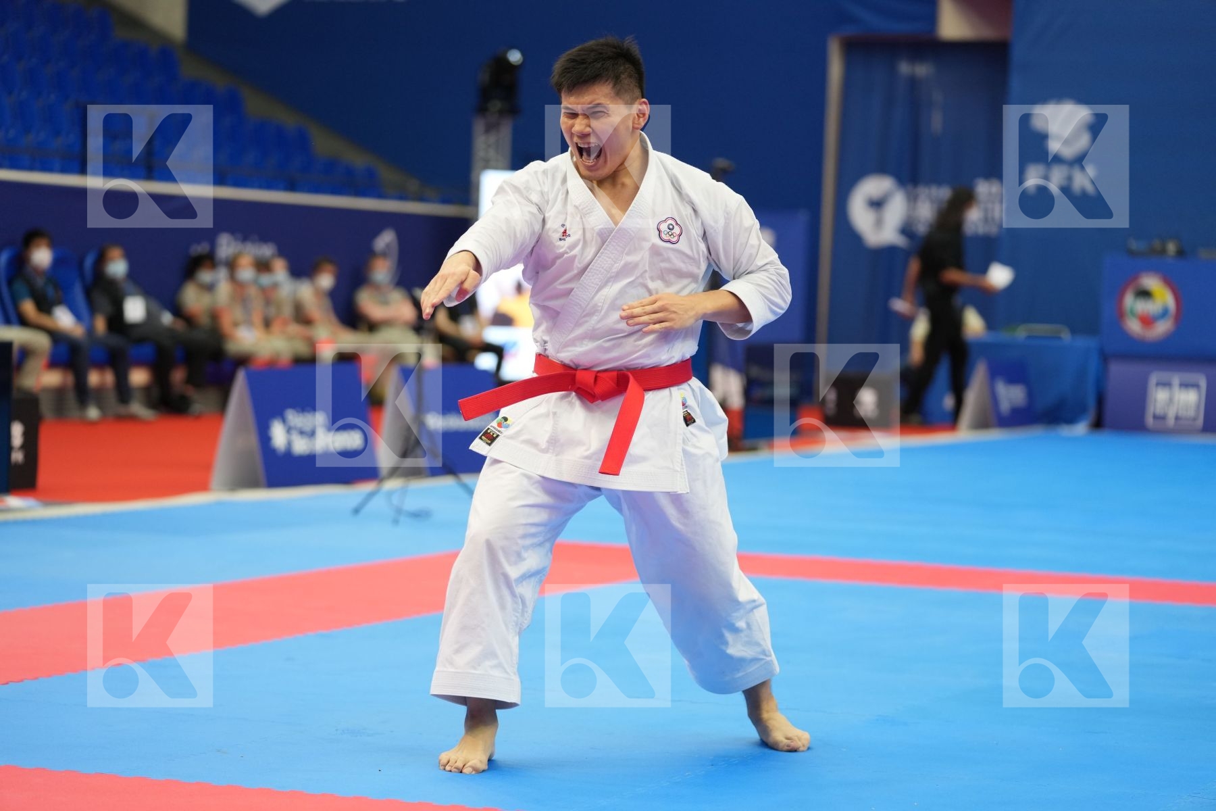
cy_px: 406
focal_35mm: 106
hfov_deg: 19.3
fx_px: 3580
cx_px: 608
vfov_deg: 12.9
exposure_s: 1/500
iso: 1250
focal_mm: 106
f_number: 2.8
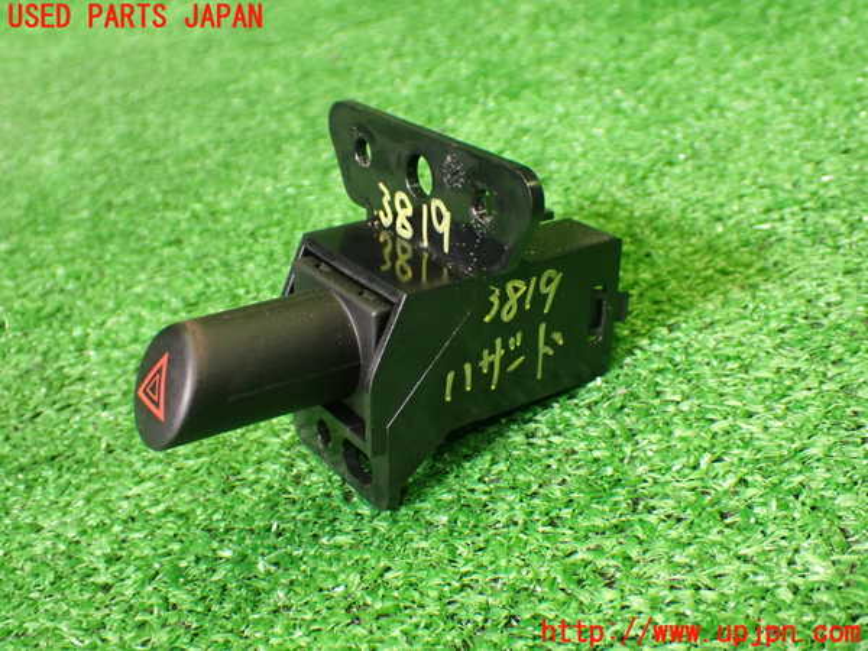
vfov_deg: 35.1
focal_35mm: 41
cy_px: 326
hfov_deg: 45.8
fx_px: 1028
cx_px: 434
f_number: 2.8
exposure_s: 1/160
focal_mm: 7.31
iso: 800
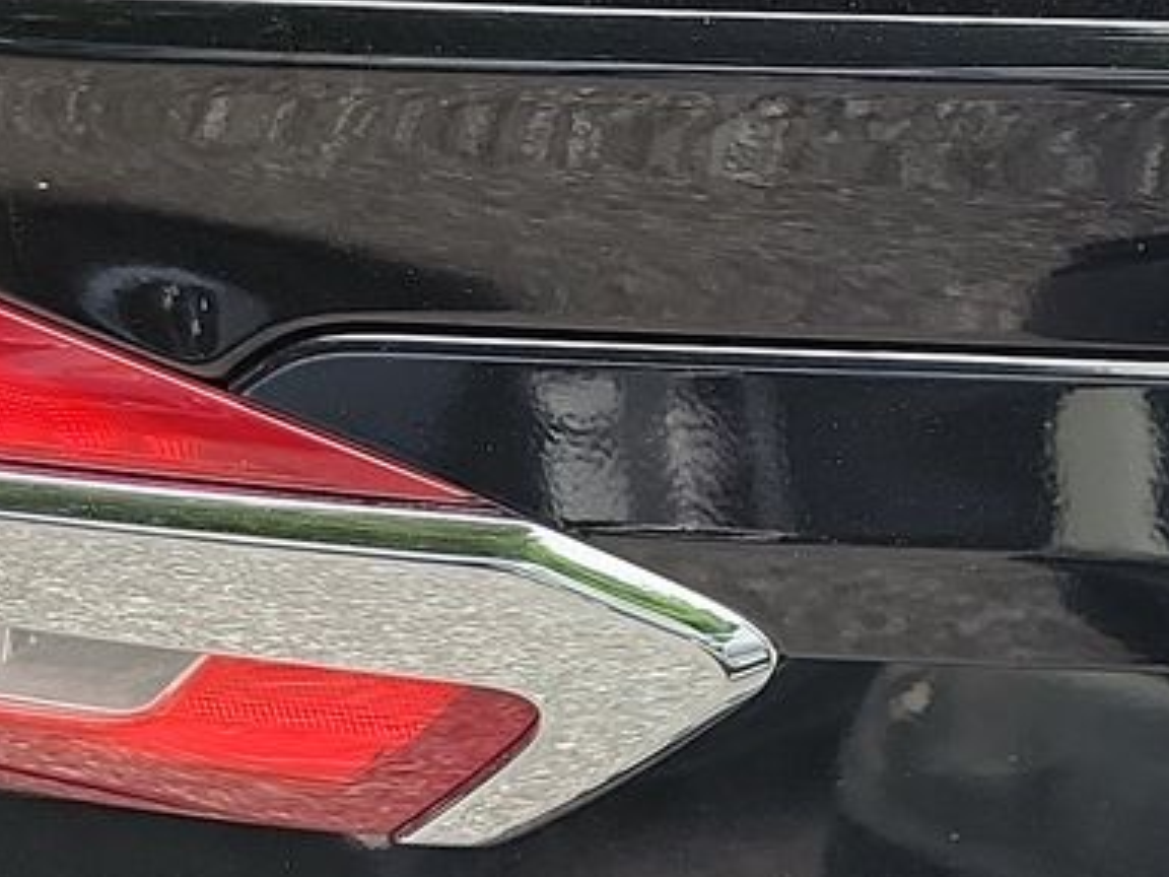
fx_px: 3377
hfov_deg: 16.2
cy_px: 484
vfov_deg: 14.8
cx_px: 2177
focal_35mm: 100
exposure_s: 1/59
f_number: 1.8
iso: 98
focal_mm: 6.7
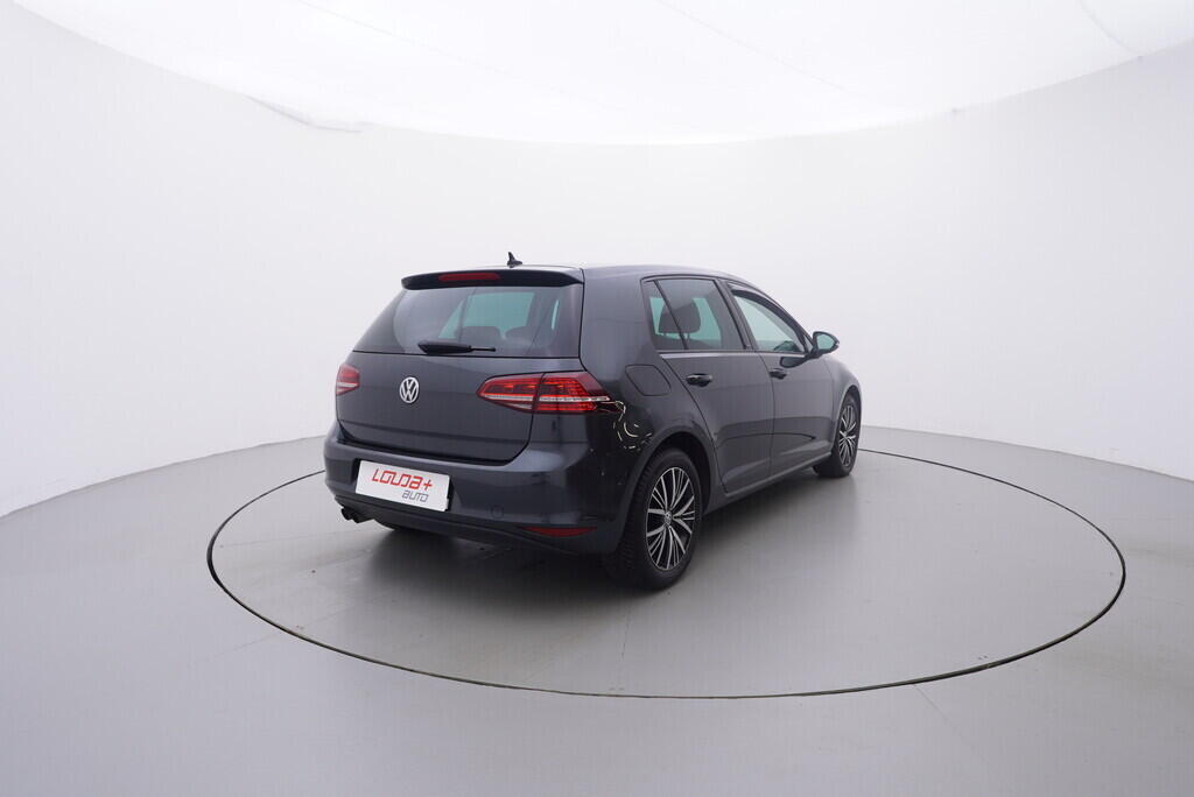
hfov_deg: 77.3
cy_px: 398
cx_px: 597
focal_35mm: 22
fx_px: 747
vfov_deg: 56.2
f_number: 5
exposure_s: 1/80
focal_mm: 15
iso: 200
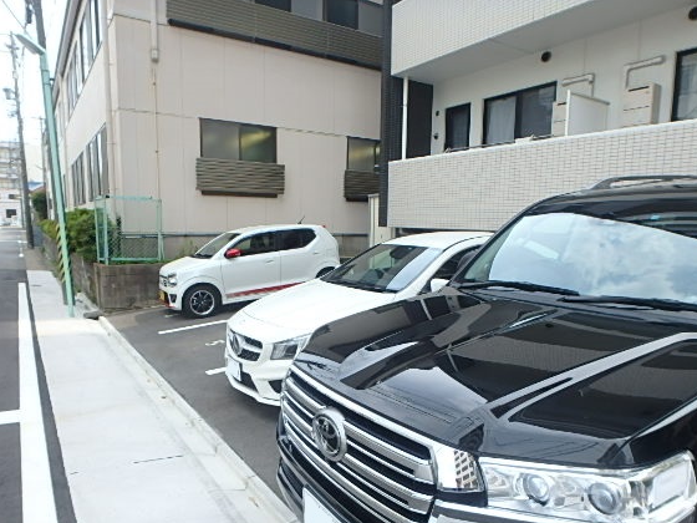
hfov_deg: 71.6
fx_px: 483
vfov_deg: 56.6
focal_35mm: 24
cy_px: 298
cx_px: 355
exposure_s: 1/400
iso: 125
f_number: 3.5
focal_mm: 3.7
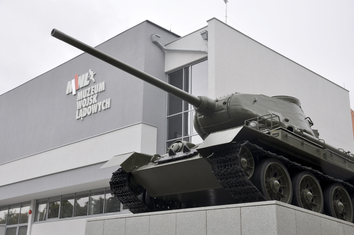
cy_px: 118
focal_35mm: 48
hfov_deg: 41.2
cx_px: 177
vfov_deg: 28.0
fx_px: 471
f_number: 7.1
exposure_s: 1/160
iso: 200
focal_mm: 32
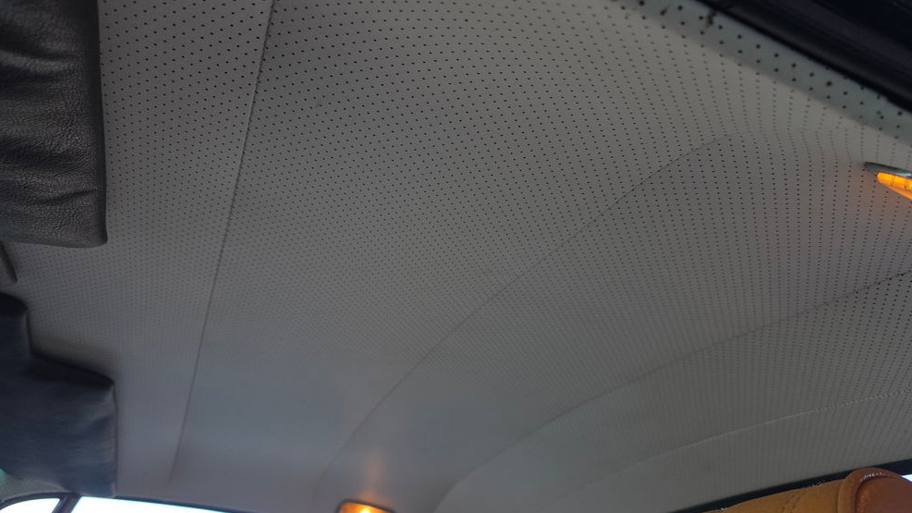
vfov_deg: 44.3
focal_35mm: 26
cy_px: 293
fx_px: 629
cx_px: 454
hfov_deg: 71.9
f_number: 1.7
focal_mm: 6.3
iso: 40
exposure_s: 1/359
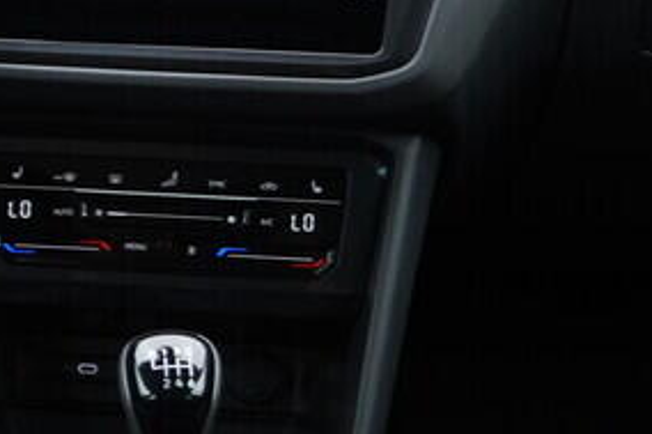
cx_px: 135
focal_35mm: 130
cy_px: 45
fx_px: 2353
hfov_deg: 15.7
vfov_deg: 10.5
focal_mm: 24
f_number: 2.8
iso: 200
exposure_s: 1/40
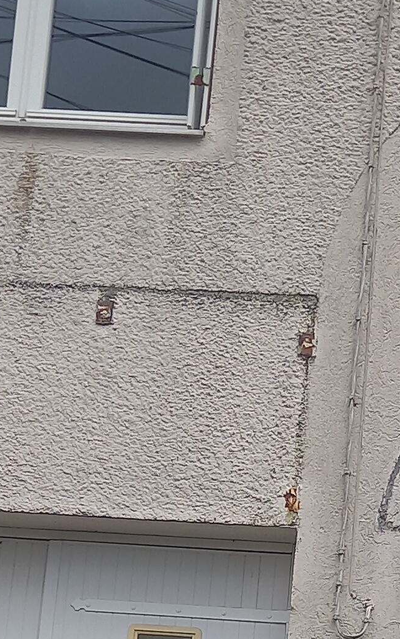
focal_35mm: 102
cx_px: 394
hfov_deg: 12.7
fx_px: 1778
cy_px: 594
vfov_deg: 19.9
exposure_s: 1/1142
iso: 50
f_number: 2
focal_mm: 4.6
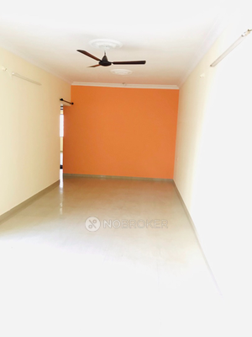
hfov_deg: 49.7
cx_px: 126
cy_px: 168
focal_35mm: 28
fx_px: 272
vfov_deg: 63.4
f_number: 1.8
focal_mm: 3.99
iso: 40
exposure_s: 1/20
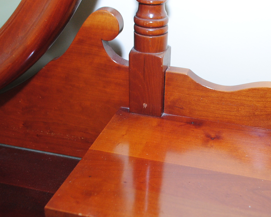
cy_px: 155
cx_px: 158
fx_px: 497
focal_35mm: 62
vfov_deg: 24.4
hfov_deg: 30.4
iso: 400
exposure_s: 1/25
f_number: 4
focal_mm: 22
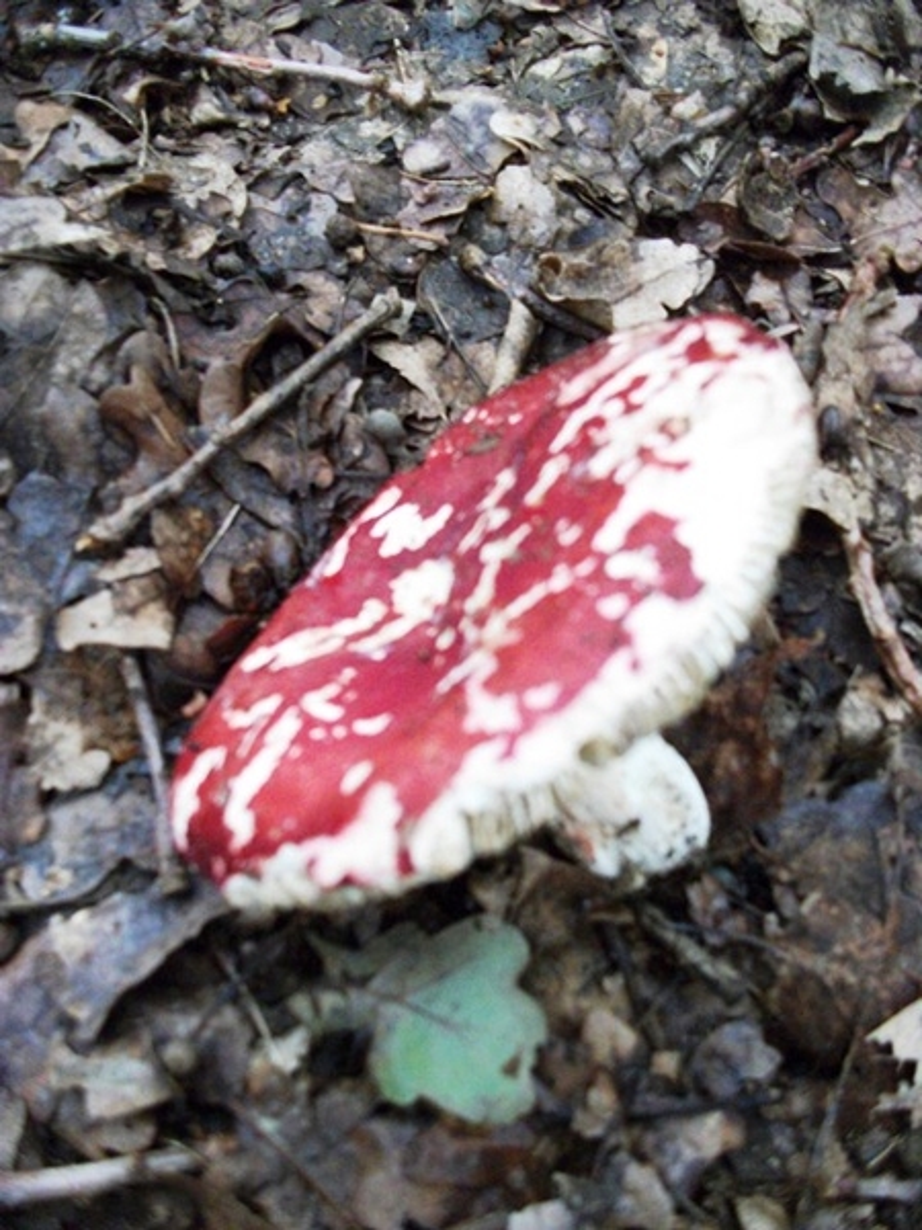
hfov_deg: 44.2
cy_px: 615
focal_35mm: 32
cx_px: 461
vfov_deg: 56.8
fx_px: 1136
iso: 415
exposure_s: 1/125
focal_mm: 5.7
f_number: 2.9
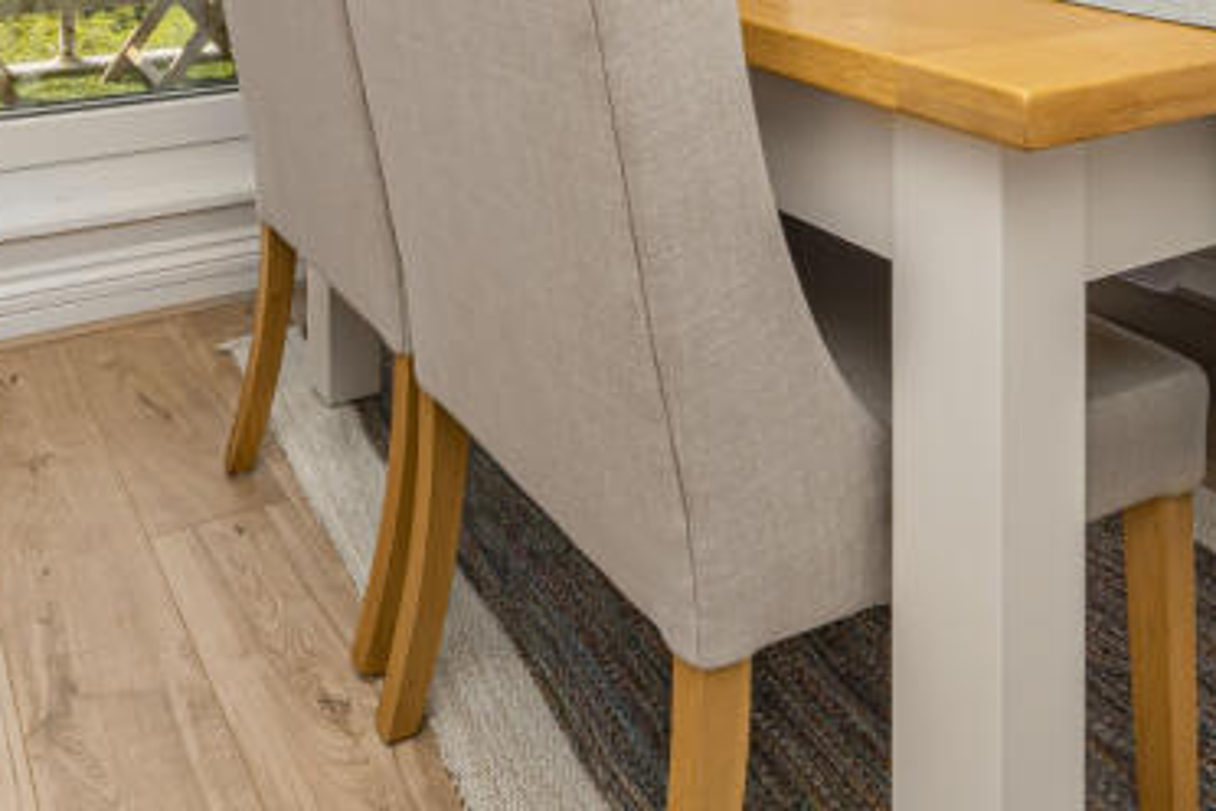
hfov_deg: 55.6
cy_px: -270
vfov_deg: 30.5
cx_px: 369
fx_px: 1115
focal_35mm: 33
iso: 320
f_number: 9
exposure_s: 1/250
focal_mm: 12
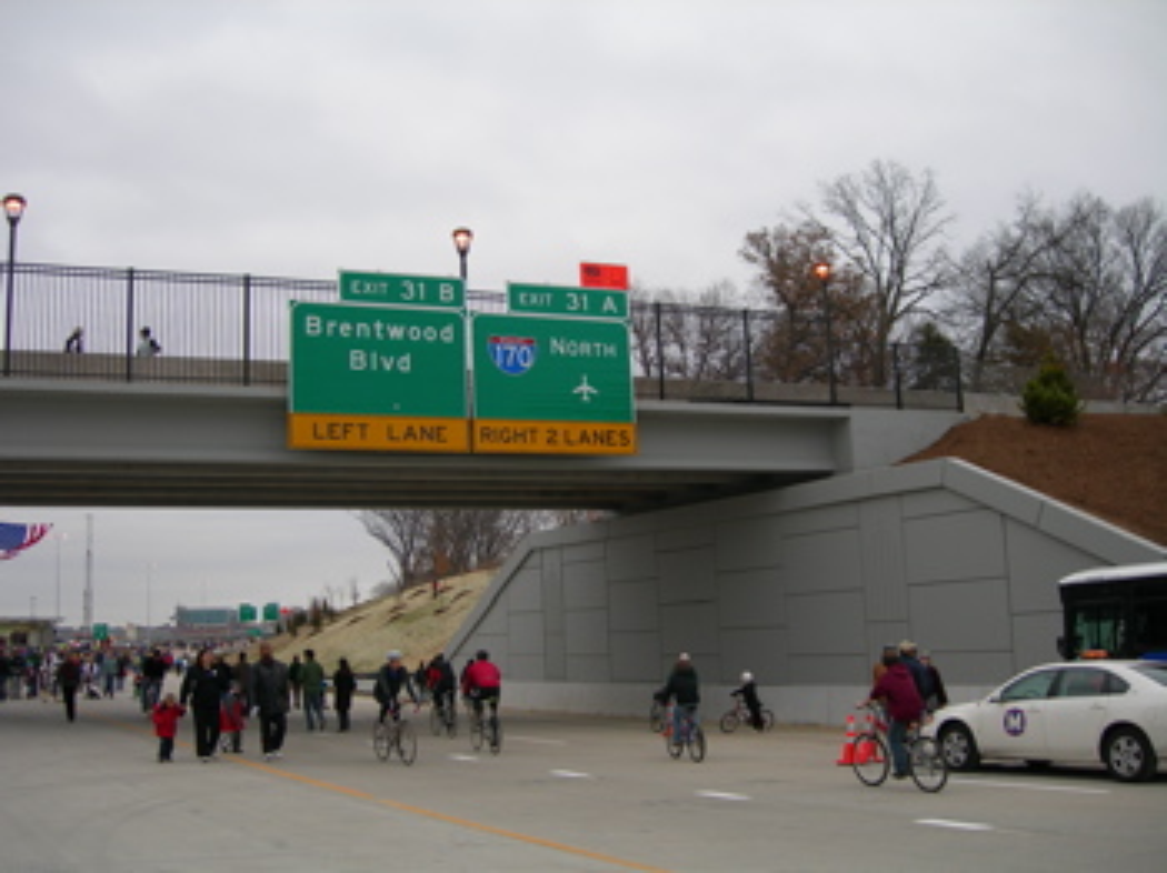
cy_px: 436
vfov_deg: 37.7
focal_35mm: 38
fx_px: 1280
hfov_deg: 49.0
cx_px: 584
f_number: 2.8
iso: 50
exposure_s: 1/100
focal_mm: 7.8
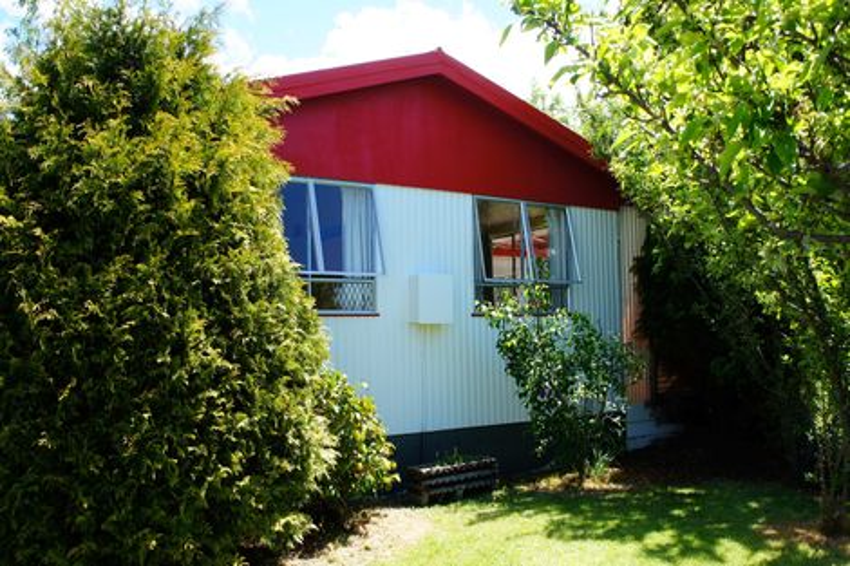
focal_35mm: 32
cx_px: 425
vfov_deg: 41.7
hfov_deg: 59.5
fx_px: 743
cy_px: 283
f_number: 7.1
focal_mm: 21
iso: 200
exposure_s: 1/200
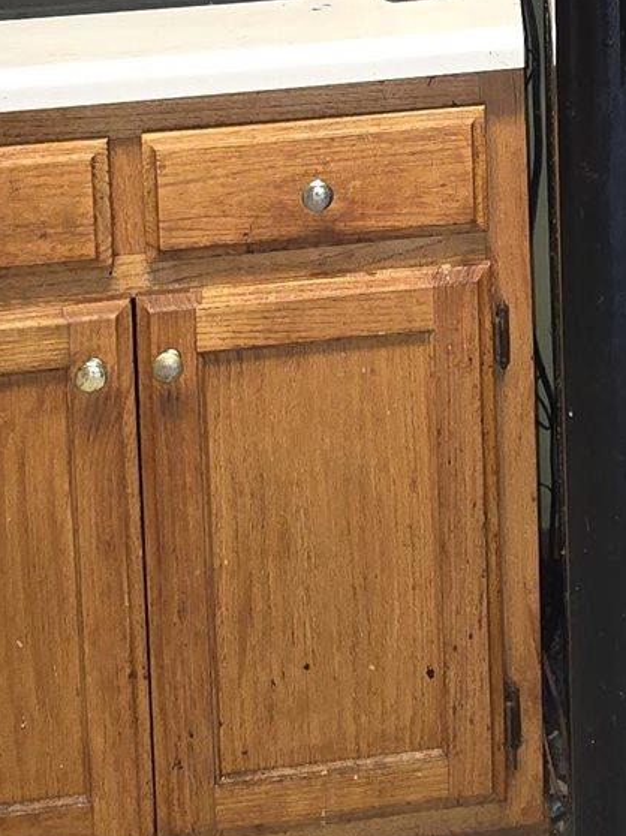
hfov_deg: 14.6
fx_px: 2292
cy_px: -440
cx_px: 908
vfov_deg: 18.2
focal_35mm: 95
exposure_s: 1/24
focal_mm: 6.3
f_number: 1.7
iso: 160
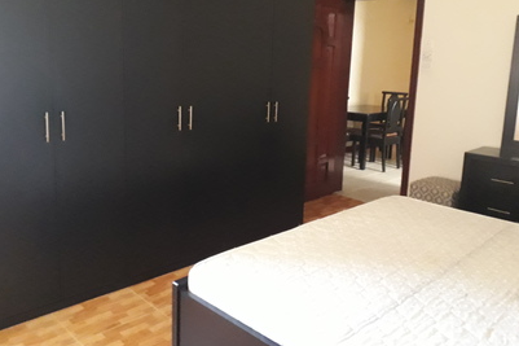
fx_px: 461
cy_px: 144
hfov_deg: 58.7
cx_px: 260
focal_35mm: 32
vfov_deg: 41.0
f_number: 1.9
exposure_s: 1/17
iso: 800
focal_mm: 3.6
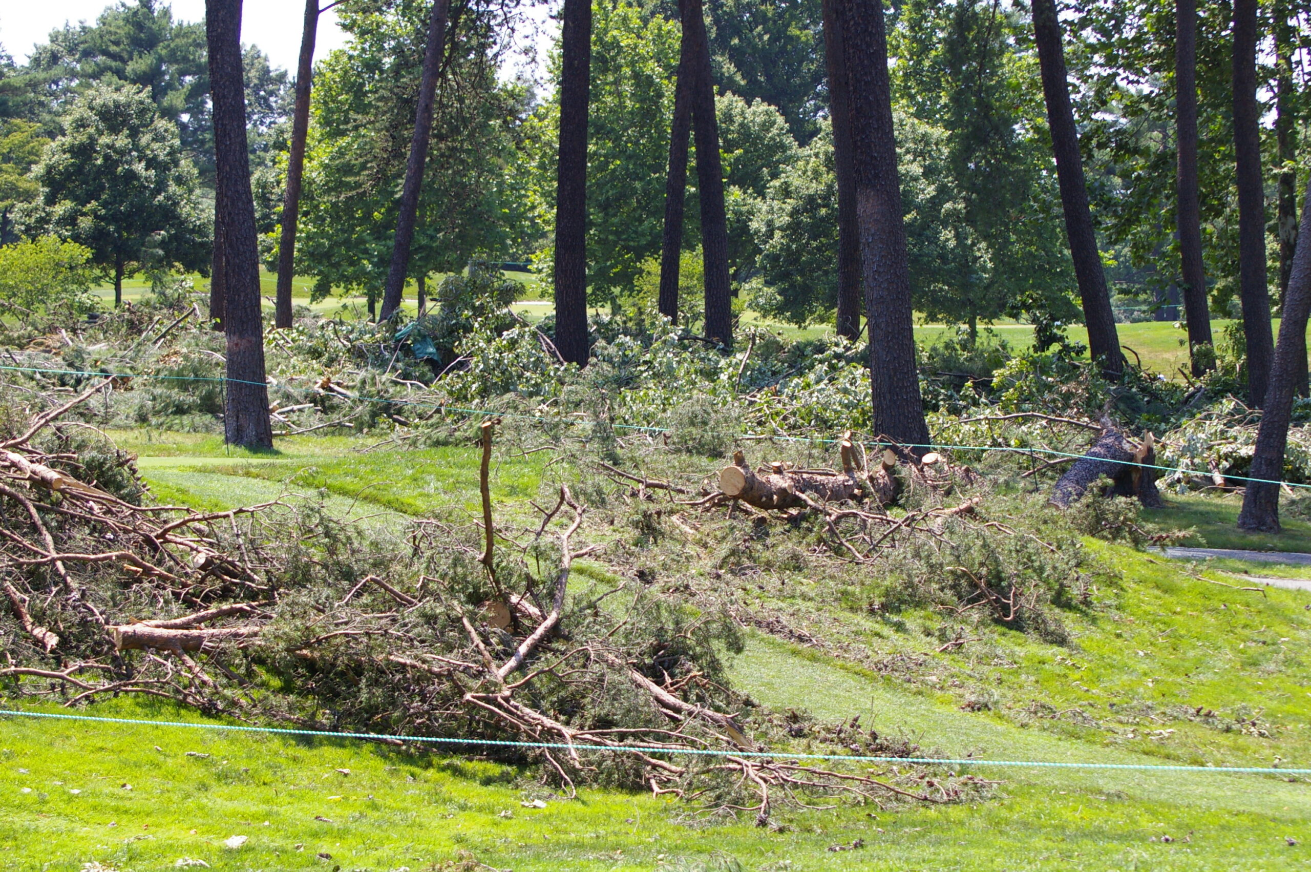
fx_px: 4366
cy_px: 436
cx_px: 656
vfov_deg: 11.4
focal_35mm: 120
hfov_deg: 17.1
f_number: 8
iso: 400
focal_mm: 80
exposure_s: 1/350
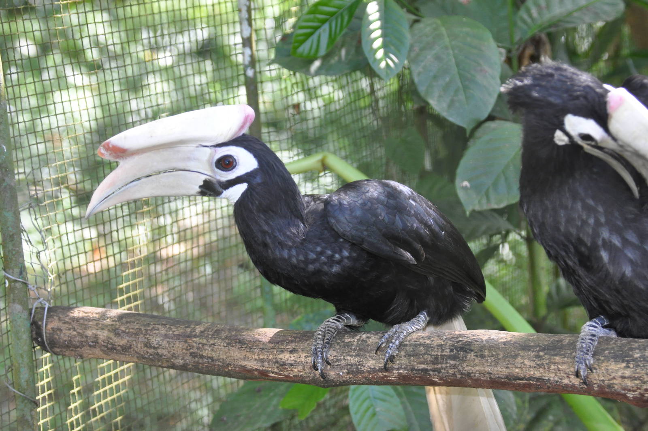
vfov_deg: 12.7
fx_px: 1942
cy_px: 216
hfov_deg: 18.9
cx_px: 324
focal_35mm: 108
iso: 1000
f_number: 5.6
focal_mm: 72
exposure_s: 1/200
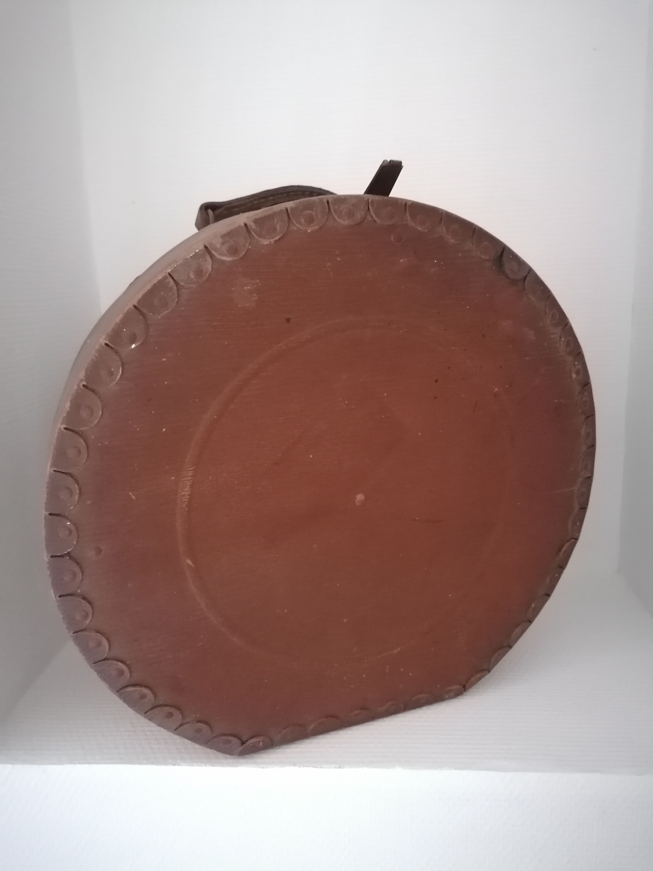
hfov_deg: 51.4
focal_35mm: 27
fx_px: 679
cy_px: 436
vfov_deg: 65.3
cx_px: 326
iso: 3200
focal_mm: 4.75
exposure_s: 1/12.5
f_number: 1.8
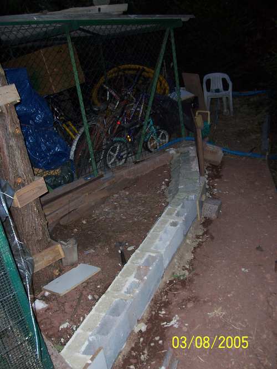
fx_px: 363
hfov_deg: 41.8
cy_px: 184
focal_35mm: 34
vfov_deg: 53.9
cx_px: 138
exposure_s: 1/60
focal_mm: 5.6
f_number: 2.7
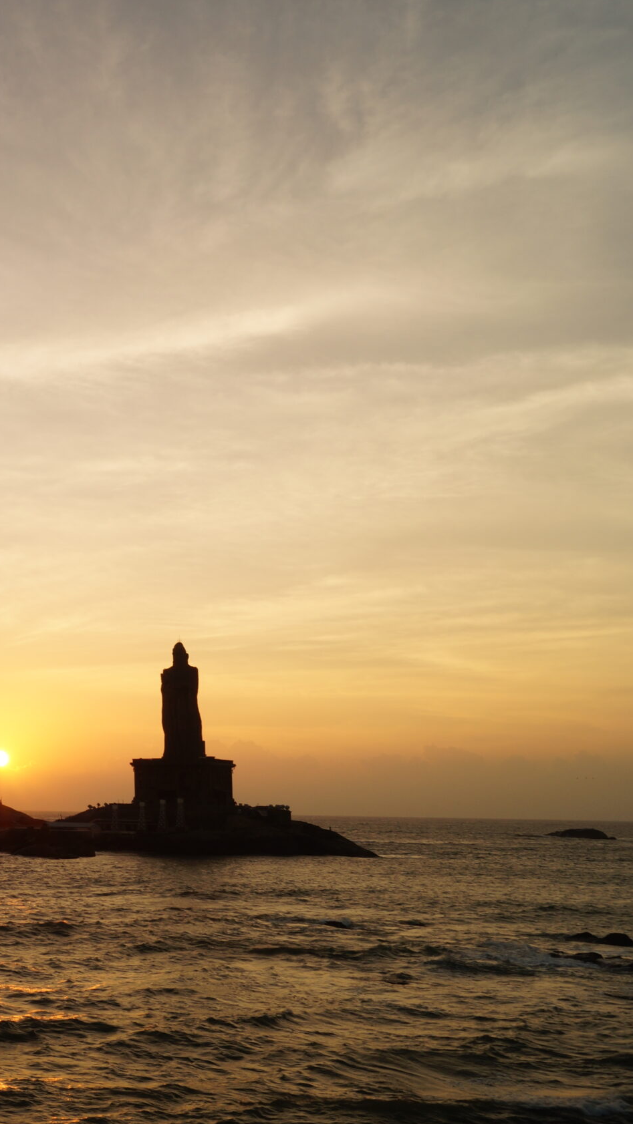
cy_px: 557
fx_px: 1283
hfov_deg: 24.9
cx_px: -135
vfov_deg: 47.4
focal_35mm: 43
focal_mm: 18
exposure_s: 1/80
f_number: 13
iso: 100
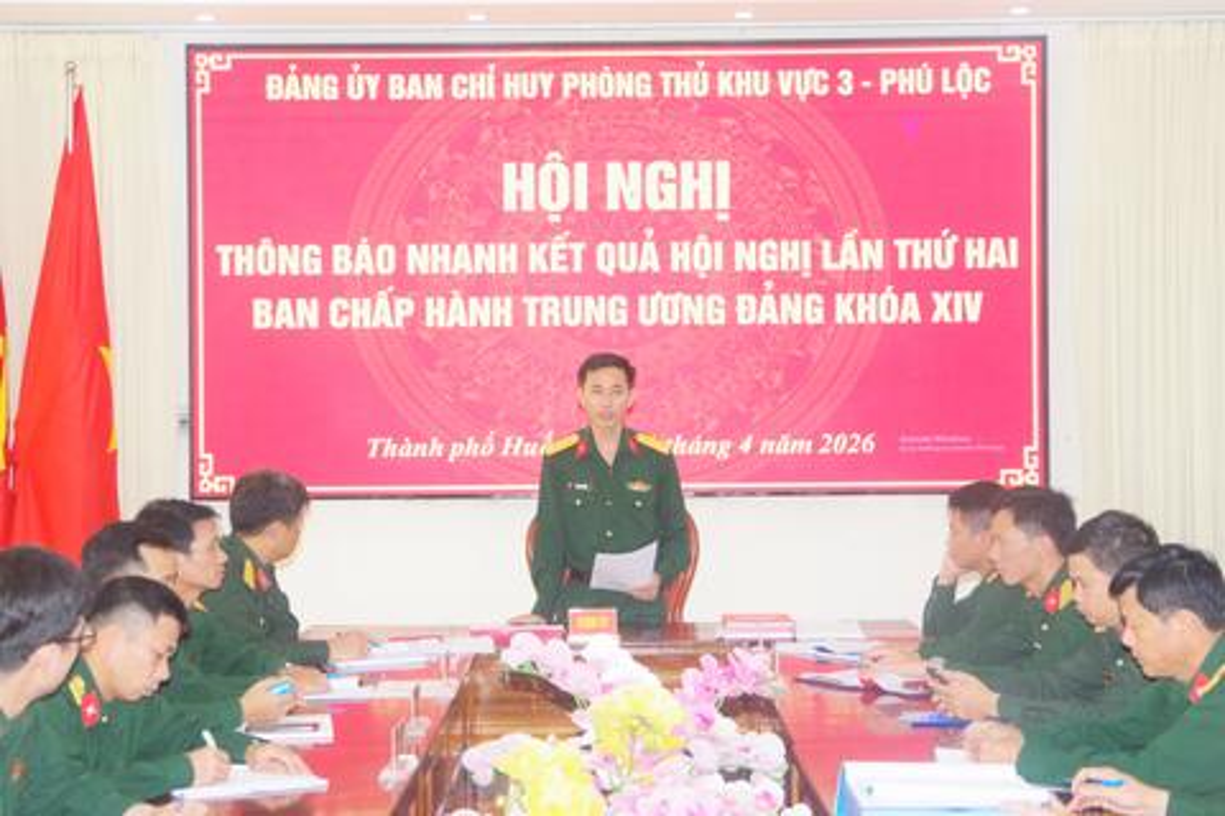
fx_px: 1837
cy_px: 408
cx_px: 612
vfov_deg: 25.1
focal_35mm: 54
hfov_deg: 36.9
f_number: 8
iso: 3200
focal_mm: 36
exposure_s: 1/125
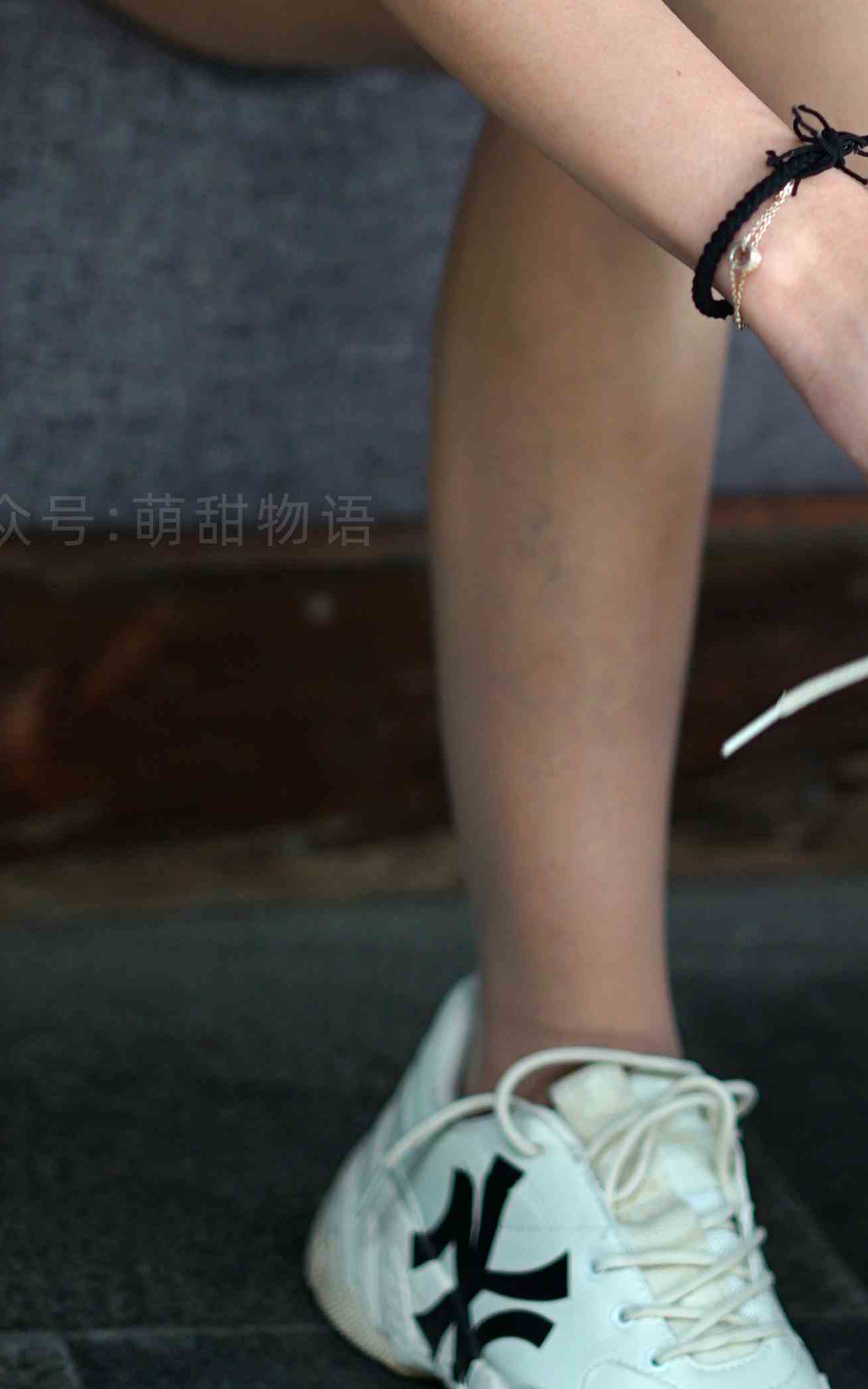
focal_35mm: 104
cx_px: 773
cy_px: 422
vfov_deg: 19.9
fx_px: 3937
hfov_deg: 12.5
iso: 200
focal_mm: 50
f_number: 1.8
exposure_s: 1/160
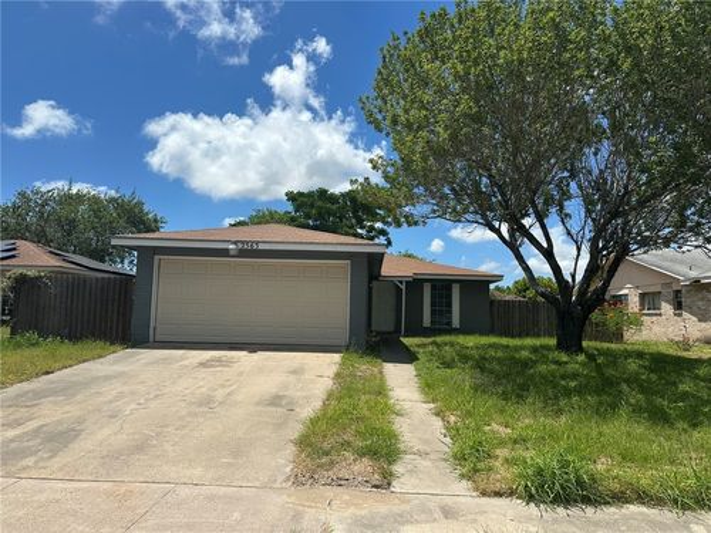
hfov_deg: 71.6
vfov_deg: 56.8
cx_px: 356
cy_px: 266
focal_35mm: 24
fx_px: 493
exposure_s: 1/7576
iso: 80
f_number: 1.78
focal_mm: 6.86
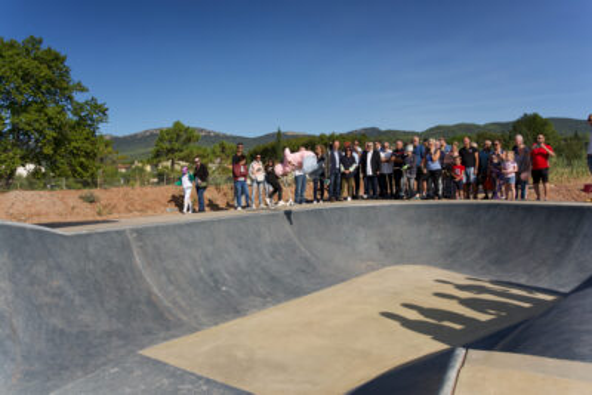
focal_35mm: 29
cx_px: 296
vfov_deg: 45.0
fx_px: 477
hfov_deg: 63.6
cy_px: 198
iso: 2000
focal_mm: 29
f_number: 2.8
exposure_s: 1/8000
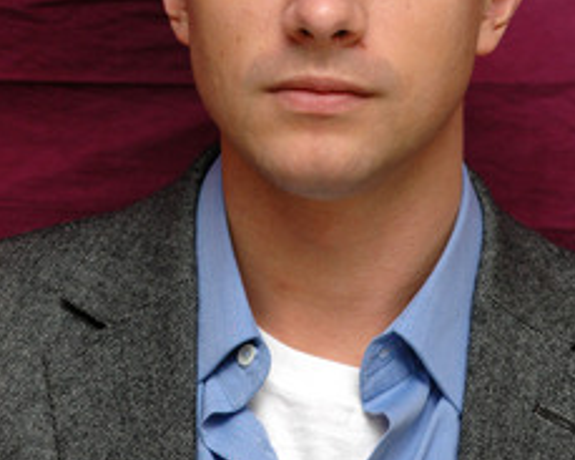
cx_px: 326
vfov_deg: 5.0
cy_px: 50
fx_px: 5219
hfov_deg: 6.3
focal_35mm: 307
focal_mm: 125
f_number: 6.3
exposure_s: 1/400
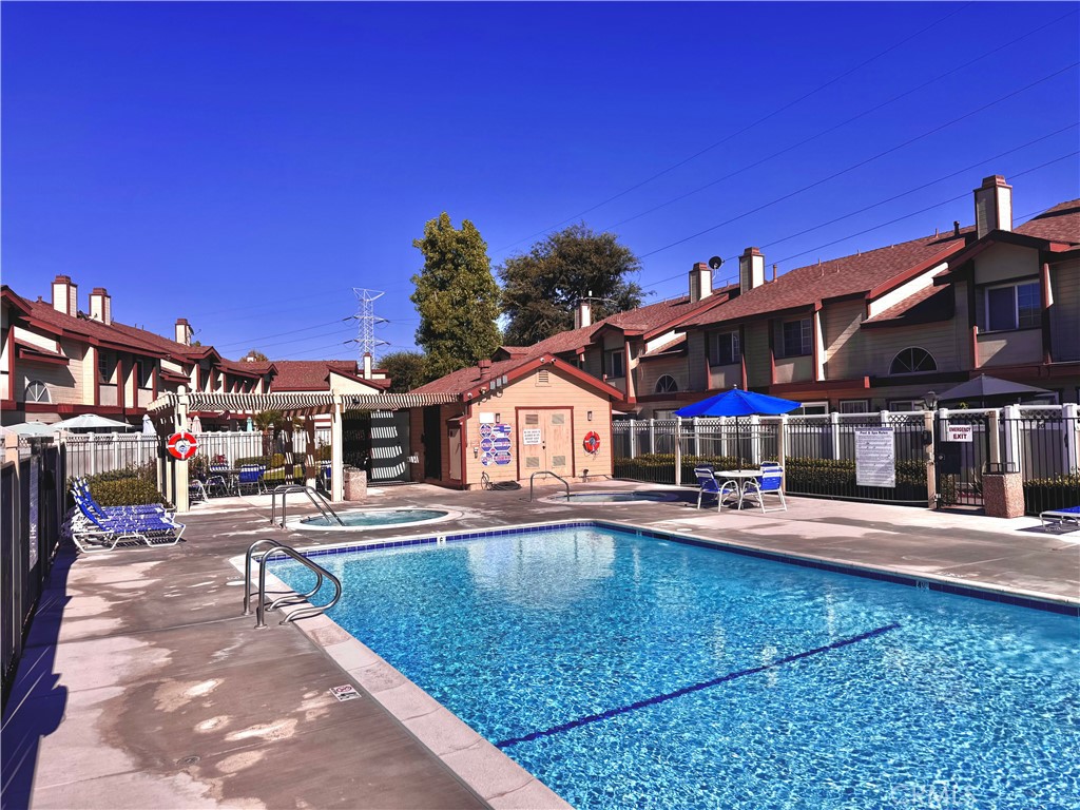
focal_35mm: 24
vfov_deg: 56.8
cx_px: 540
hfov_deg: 71.6
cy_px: 405
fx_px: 749
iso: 80
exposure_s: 1/9009
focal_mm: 6.76
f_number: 1.78
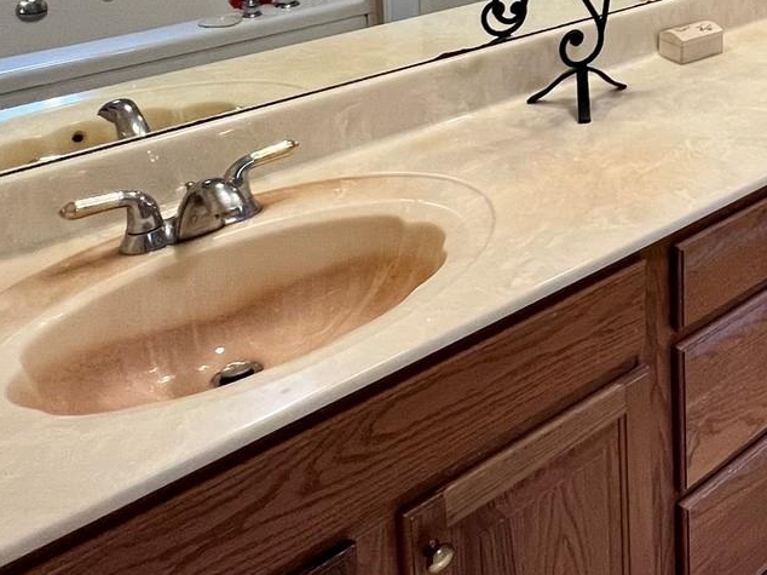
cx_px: 922
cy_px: -140
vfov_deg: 29.0
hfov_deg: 35.3
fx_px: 930
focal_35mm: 42
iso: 160
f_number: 1.8
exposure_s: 1/120
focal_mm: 1.57
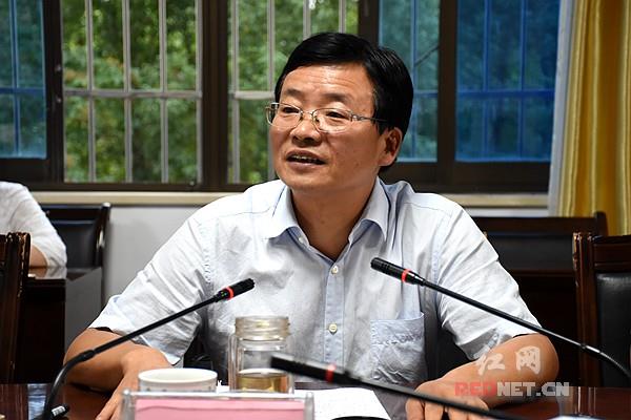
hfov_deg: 26.0
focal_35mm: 78
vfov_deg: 17.5
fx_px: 1367
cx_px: 316
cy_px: 210
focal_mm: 52
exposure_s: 1/80
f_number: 5
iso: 1800
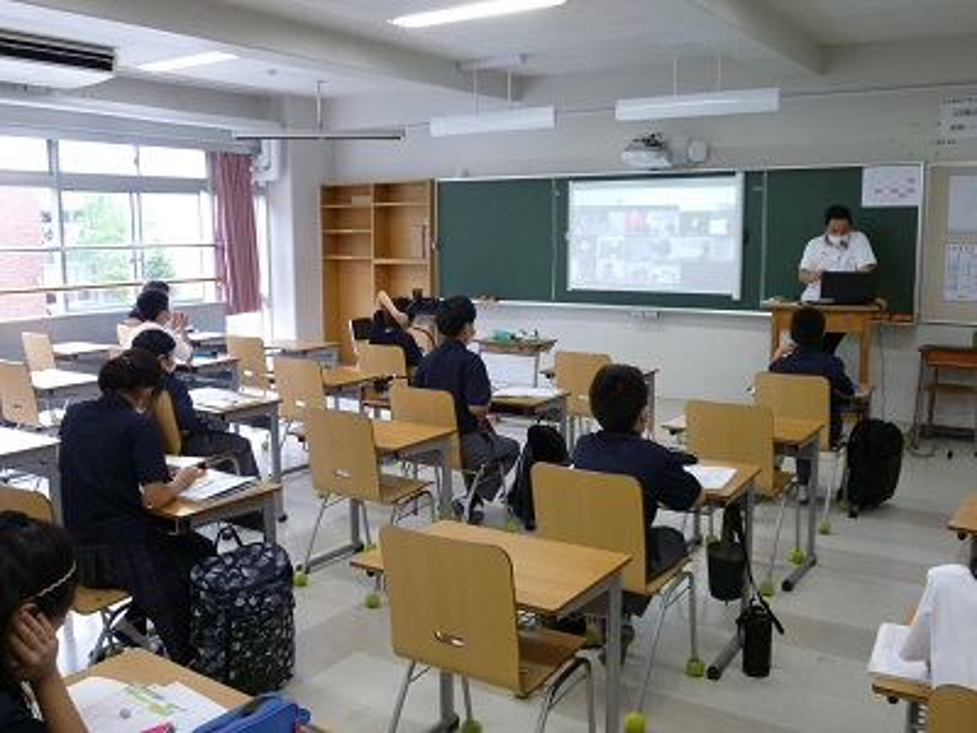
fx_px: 931
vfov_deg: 42.9
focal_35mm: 33
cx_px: 488
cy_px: 366
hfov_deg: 55.4
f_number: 3.2
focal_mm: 5.9
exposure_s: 1/30
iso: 200
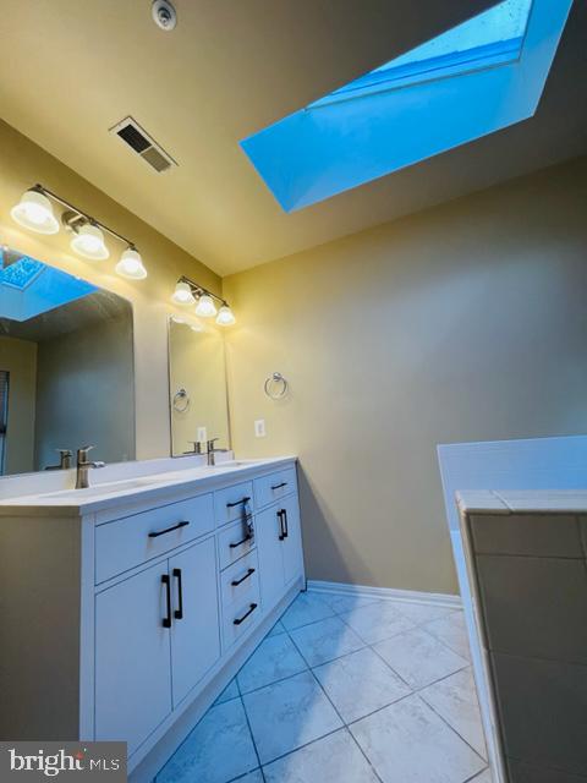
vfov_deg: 106.2
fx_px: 294
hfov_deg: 89.9
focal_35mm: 13
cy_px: 392
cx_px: 294
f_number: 1.8
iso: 80
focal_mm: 1.57
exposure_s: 1/120
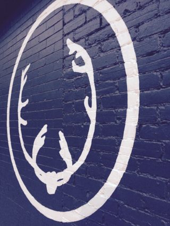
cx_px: 85
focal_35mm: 29
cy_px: 113
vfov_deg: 61.7
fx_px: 190
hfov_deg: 48.2
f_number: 2.2
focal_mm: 4.15
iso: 250
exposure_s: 1/24
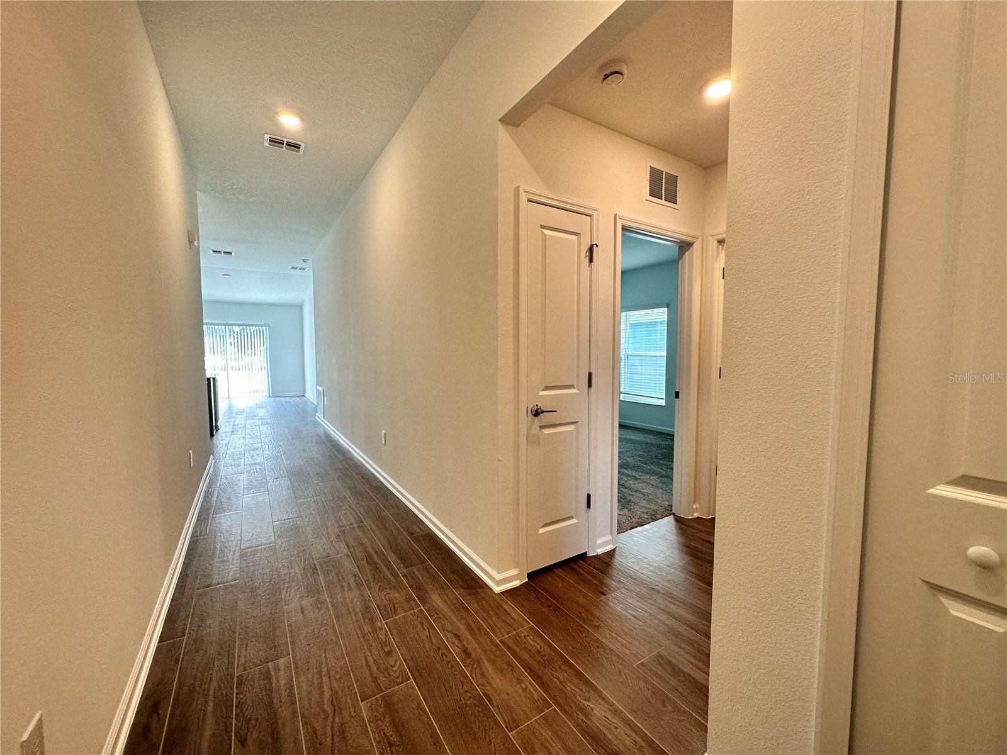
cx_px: 504
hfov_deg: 102.1
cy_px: 378
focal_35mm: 14
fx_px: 407
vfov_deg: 85.7
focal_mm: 2.22
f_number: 2.2
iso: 125
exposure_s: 1/120
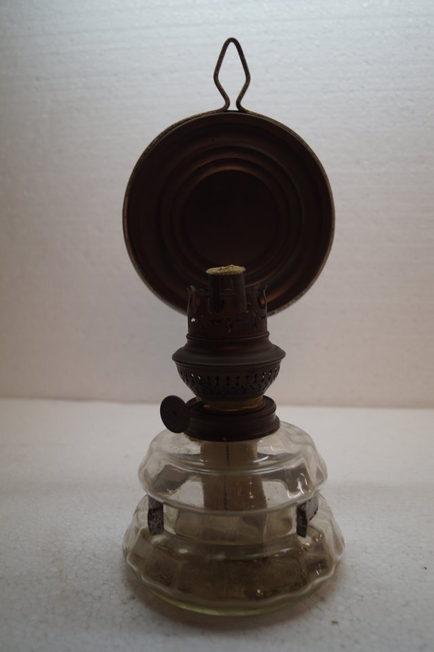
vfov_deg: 53.1
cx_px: 217
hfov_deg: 36.8
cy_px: 326
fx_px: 651
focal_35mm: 36
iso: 160
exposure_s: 1/60
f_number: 4
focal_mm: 24
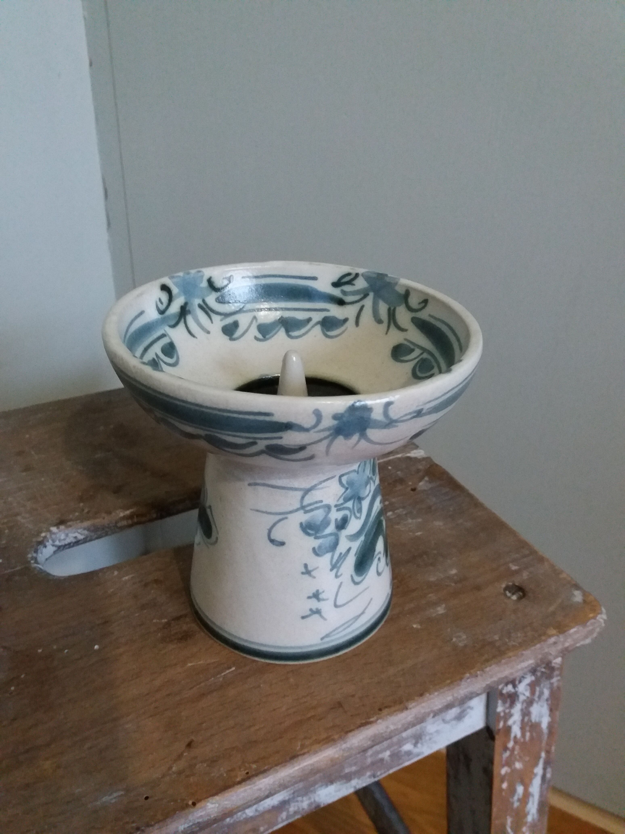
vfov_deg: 63.4
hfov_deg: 49.7
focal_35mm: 28
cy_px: 417
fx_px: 674
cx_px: 312
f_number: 1.9
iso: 400
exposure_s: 1/17
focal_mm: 3.7
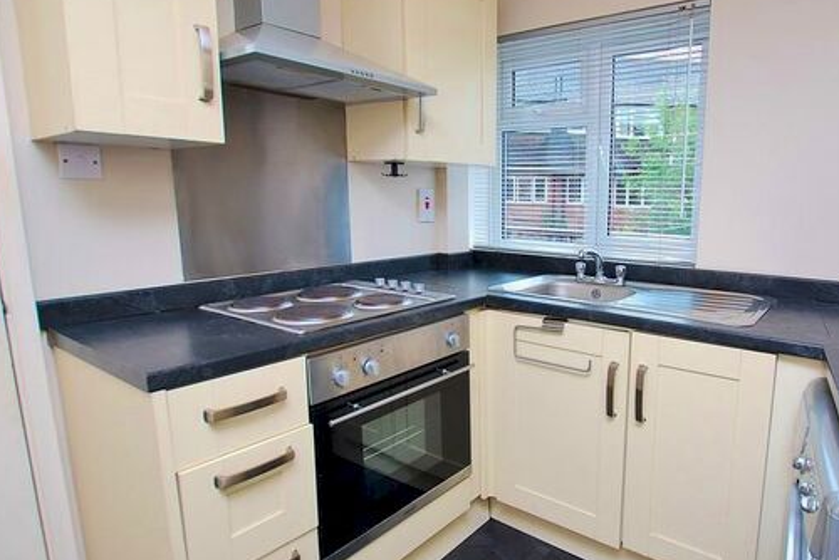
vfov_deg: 59.6
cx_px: 539
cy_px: 287
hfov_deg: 79.3
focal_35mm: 21
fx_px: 490
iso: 100
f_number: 3.5
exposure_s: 1/40
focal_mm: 10
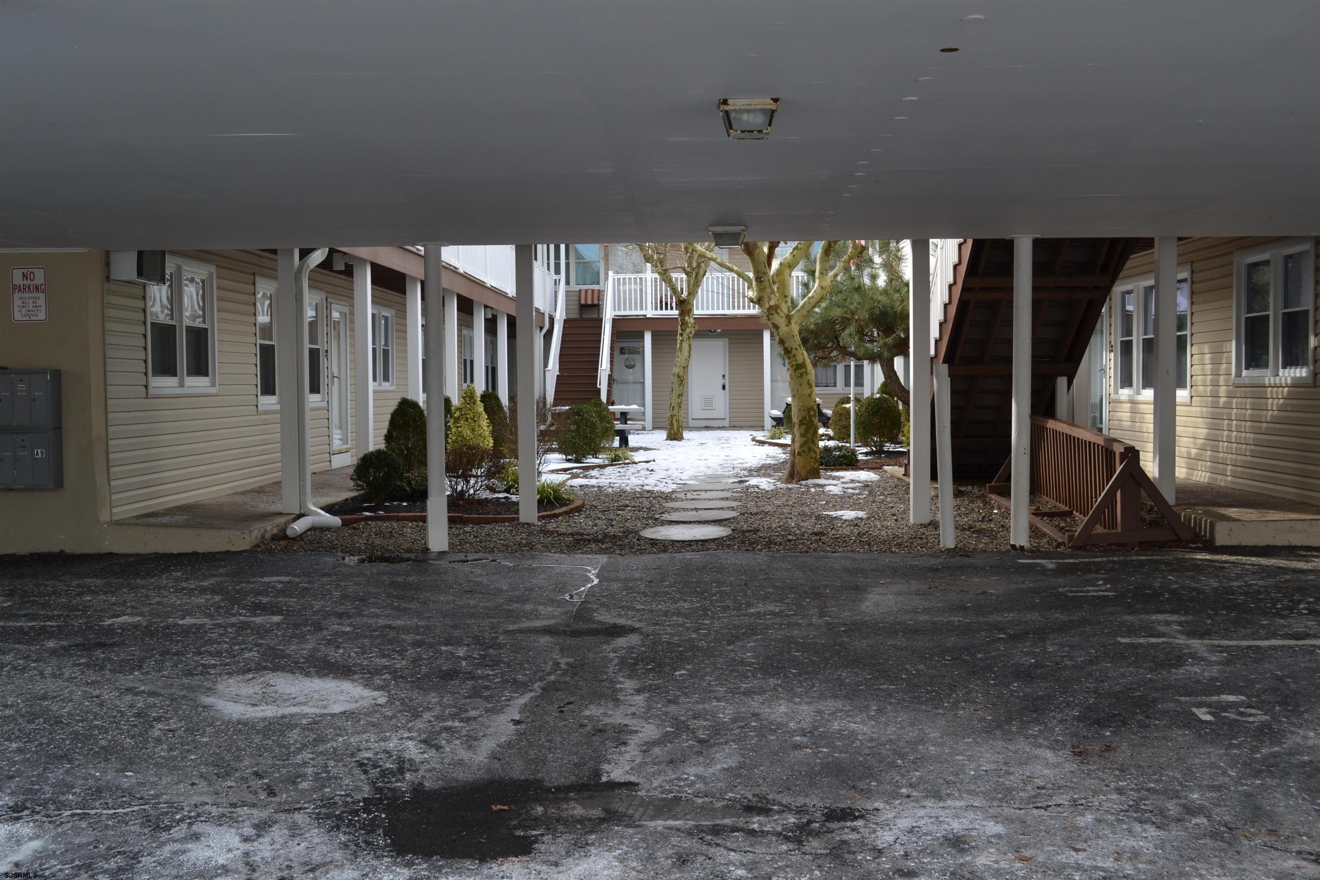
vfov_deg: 36.9
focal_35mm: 36
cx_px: 660
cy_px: 440
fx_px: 1320
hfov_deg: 53.1
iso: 160
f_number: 5.6
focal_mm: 24
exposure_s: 1/125
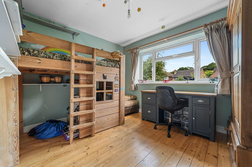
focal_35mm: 14
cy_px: 84
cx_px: 126
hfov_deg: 104.3
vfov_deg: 81.1
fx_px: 98
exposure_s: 1/3
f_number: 8
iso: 400
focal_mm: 14
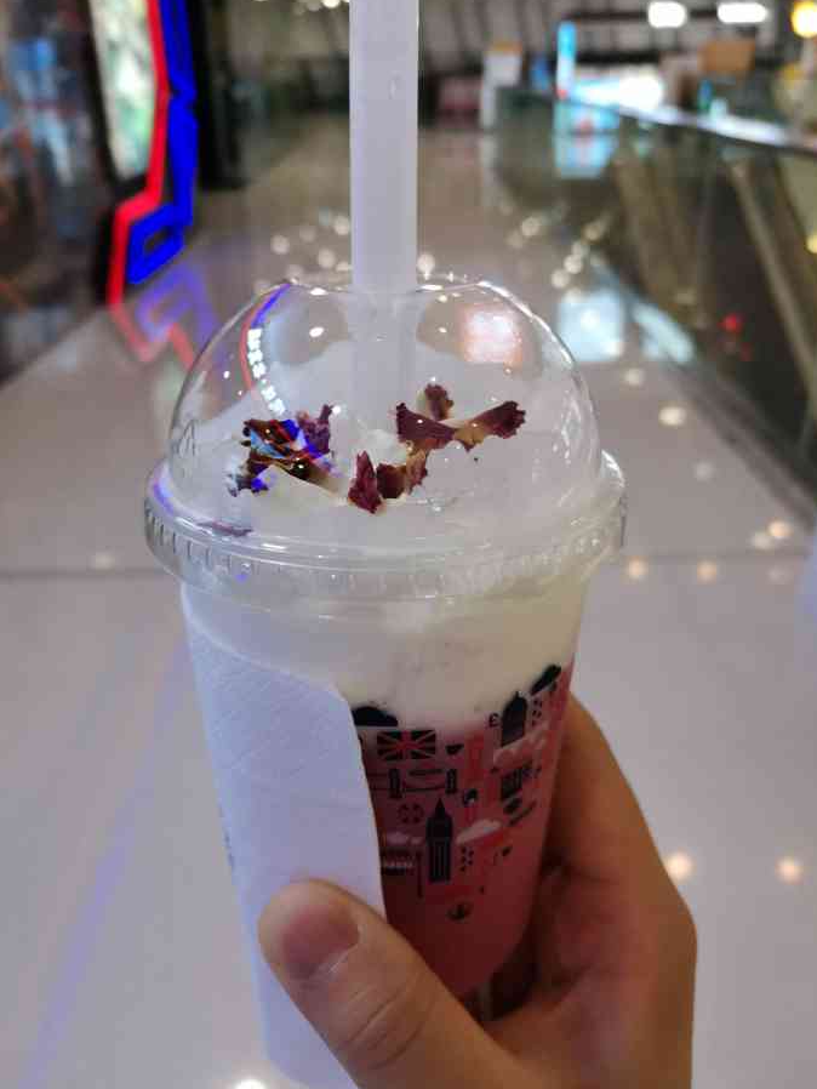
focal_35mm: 27
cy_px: 539
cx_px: 404
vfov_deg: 65.3
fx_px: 849
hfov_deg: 51.4
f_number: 1.8
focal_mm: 4.75
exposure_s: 1/100
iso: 320
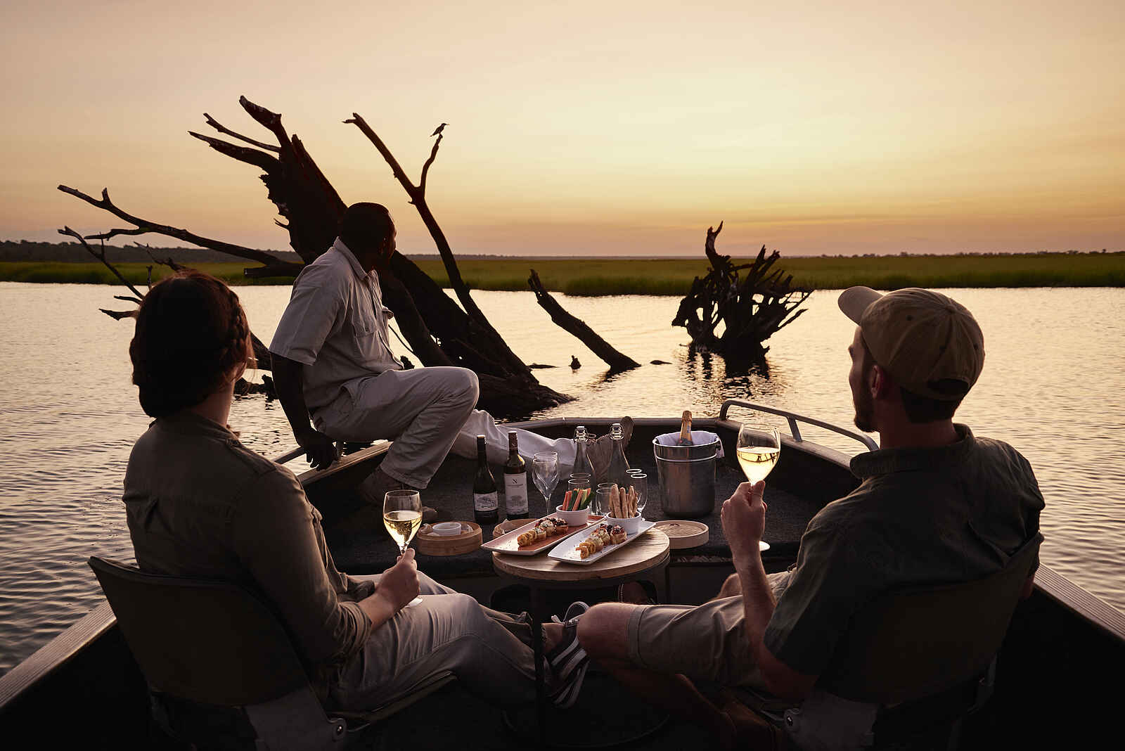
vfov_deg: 41.1
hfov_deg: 58.7
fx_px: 1000
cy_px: 376
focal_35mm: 32
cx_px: 562
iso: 400
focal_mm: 32
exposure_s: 1/90
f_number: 5.6
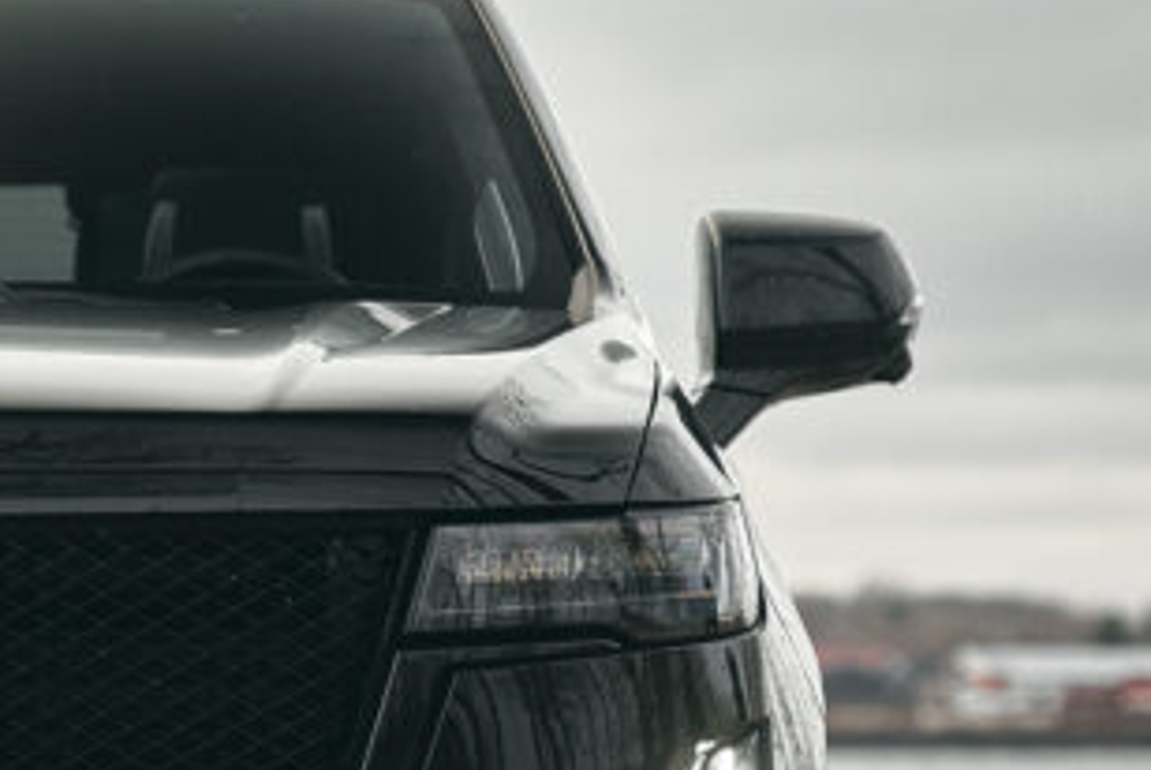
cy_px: 566
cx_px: -187
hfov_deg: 6.2
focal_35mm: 332
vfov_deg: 4.1
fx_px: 10625
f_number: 3.5
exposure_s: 1/400
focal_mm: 100
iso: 640
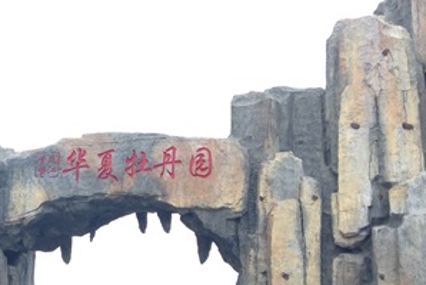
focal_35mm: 69
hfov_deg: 28.6
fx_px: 817
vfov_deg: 19.8
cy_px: 148
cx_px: 89
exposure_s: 1/123
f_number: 2.4
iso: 50
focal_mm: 4.12
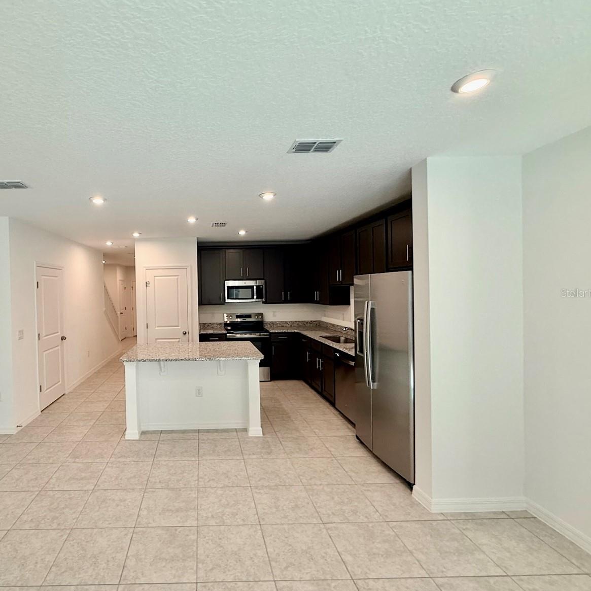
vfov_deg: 84.0
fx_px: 328
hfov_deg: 81.5
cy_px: 293
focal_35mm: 17
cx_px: 203
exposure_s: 1/120
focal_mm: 2.22
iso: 100
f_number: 2.2
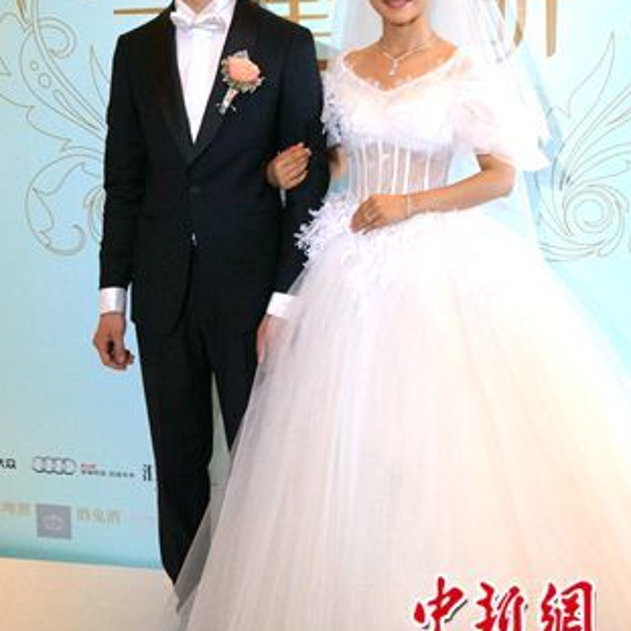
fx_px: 1067
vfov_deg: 32.5
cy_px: 177
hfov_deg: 32.9
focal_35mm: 52
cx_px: 322
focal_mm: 23
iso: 2000
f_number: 4
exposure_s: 1/160
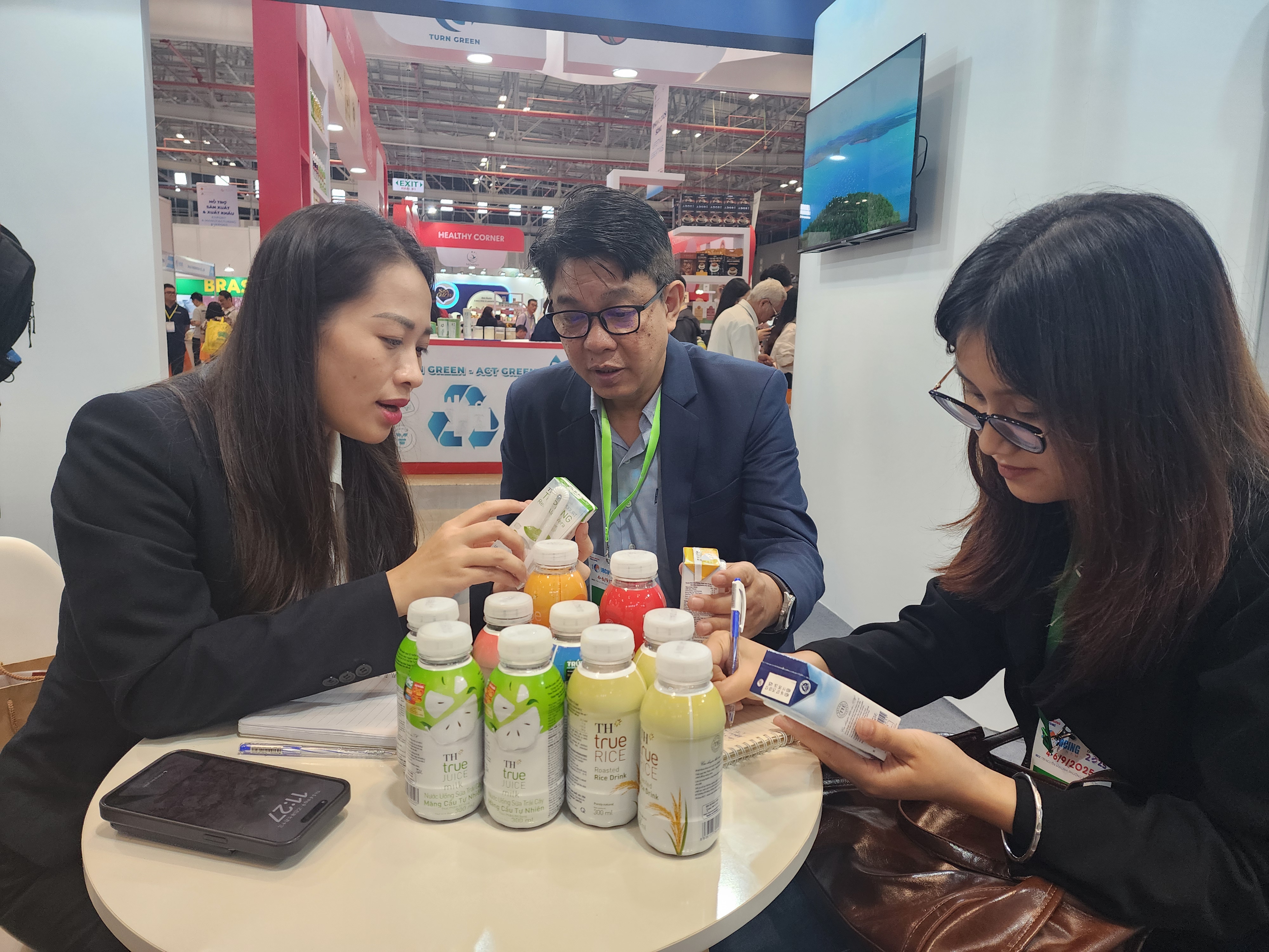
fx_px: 843
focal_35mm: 23
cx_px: 634
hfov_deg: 73.9
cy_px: 476
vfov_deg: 58.9
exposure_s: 1/100
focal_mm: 6.4
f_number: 1.8
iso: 160
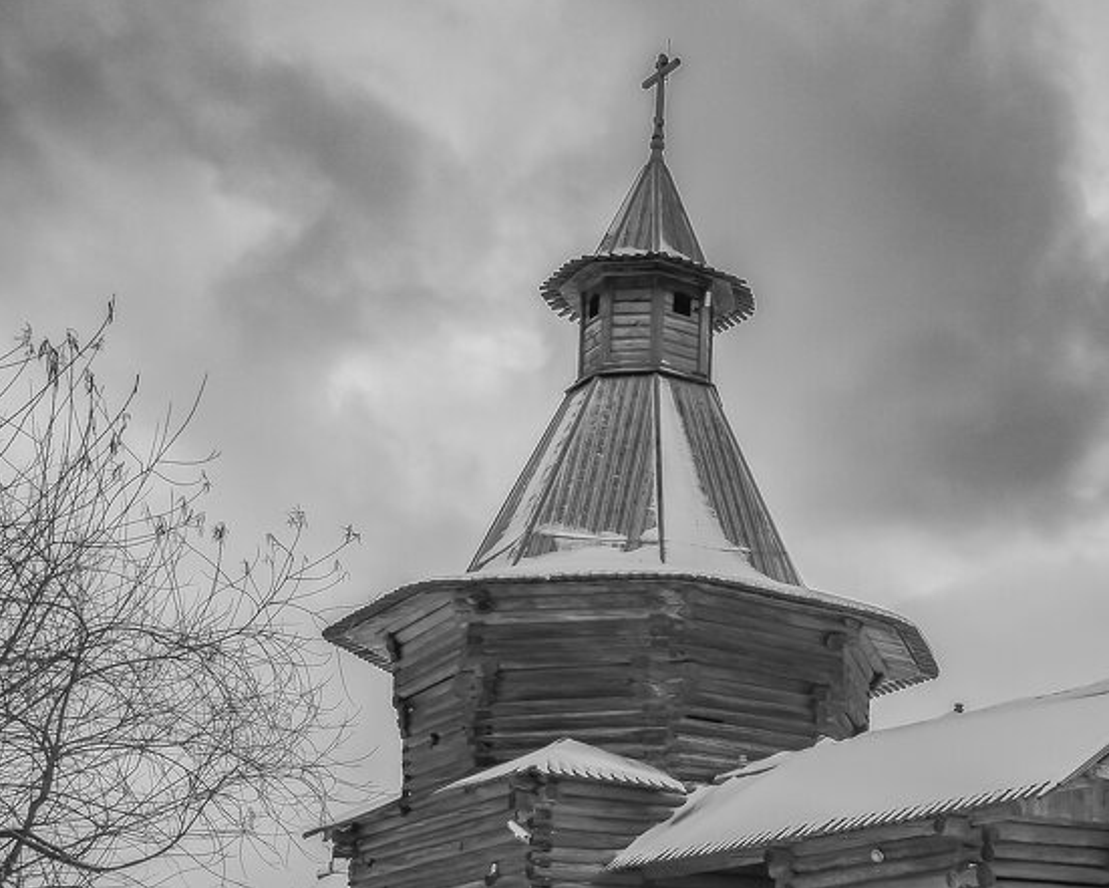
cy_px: 762
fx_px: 1740
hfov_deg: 33.1
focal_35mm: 53
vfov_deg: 27.8
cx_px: 1041
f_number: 3.5
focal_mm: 14
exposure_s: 1/1000
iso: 200
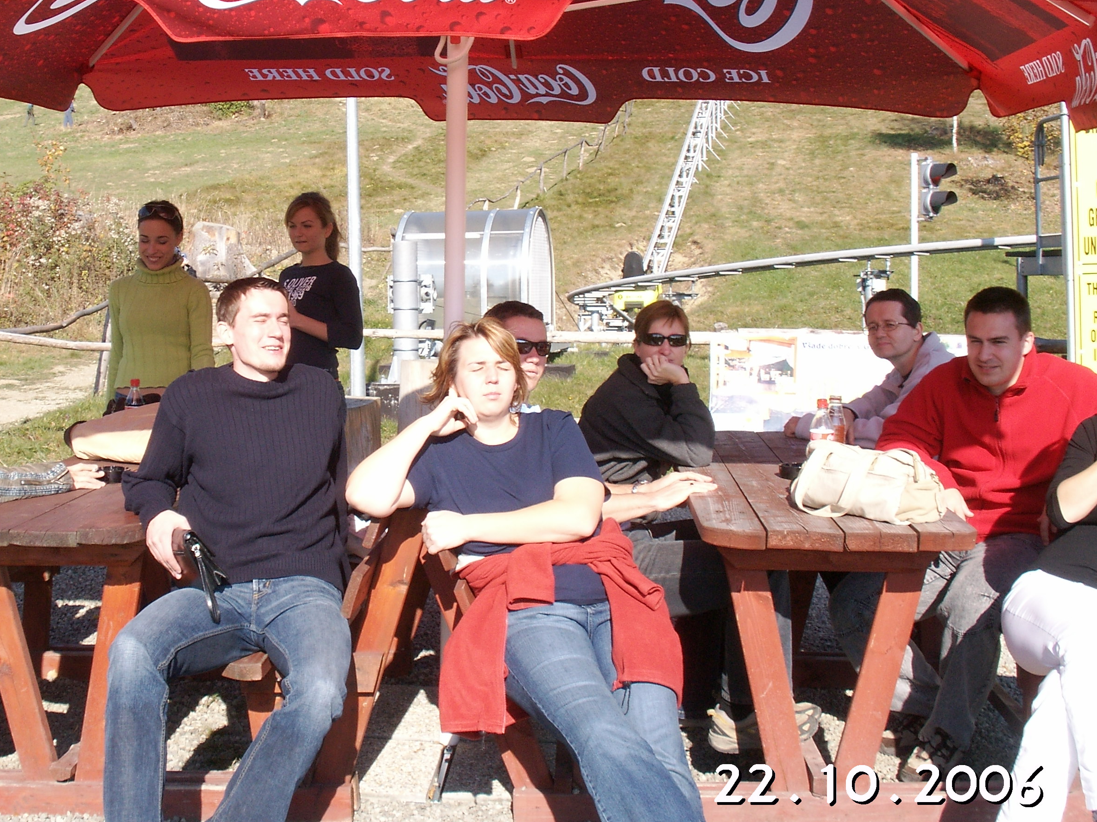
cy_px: 340
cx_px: 423
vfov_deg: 28.5
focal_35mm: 51
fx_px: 1616
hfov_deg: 37.3
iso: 50
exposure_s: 1/160
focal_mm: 7.7
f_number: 7.1
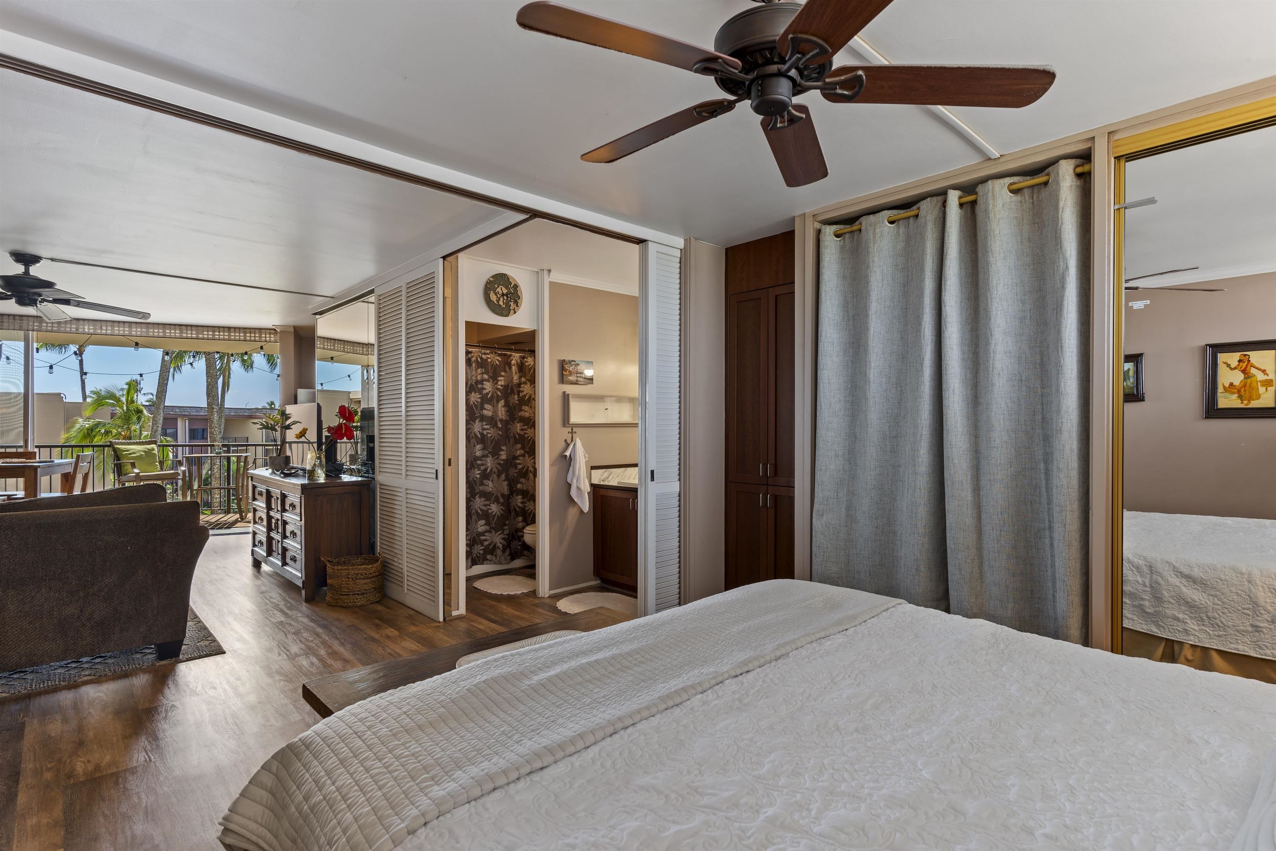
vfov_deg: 70.4
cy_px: 426
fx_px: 603
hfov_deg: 93.3
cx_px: 638
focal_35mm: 17
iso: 100
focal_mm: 17
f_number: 8
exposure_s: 1/2
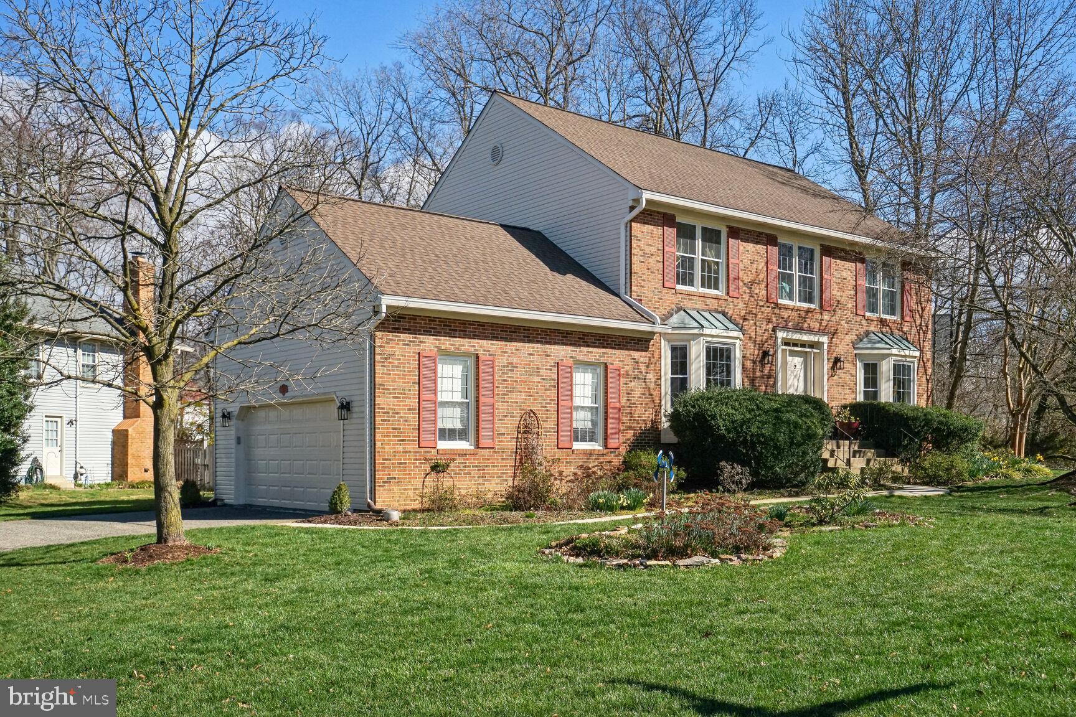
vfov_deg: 37.9
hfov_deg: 54.4
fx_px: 1046
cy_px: 358
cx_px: 538
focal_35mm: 35
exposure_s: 1/2500
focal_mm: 35
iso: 800
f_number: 9
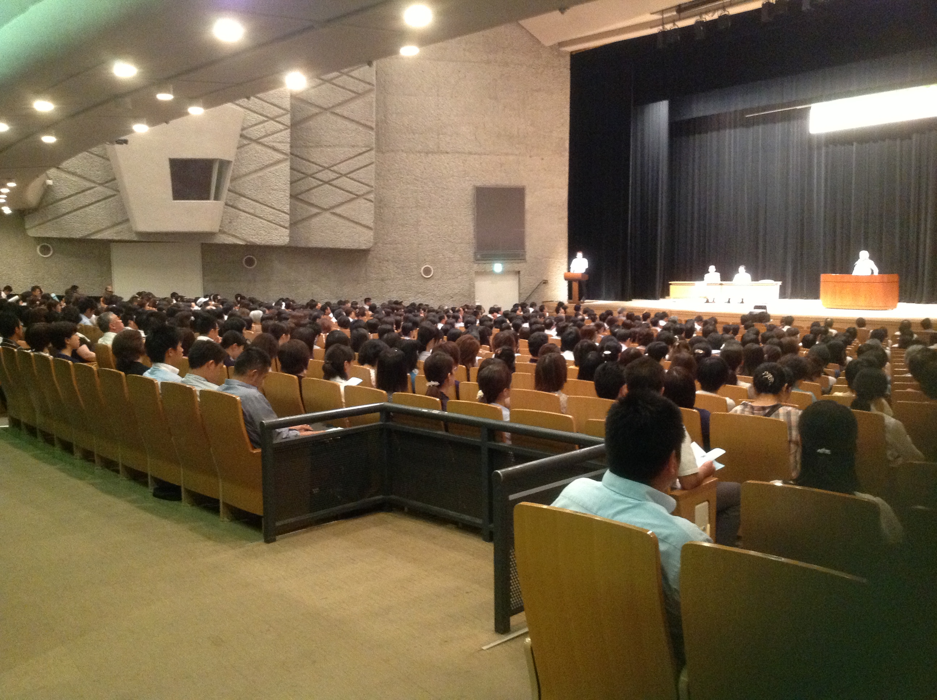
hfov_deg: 52.7
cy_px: 350
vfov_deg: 40.6
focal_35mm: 35
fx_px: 946
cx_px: 468
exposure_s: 1/15
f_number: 2.4
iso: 500
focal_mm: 4.28
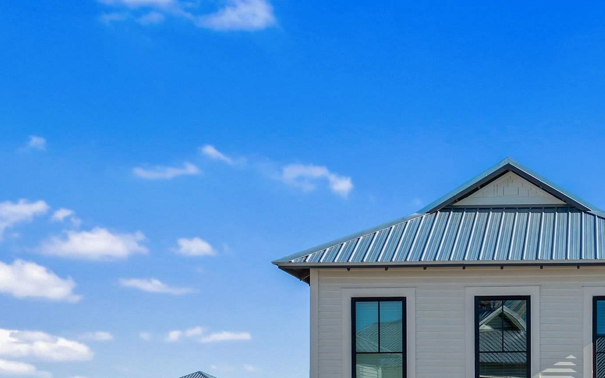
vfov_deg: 19.3
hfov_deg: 30.8
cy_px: 434
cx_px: 528
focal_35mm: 64
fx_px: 1055
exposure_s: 1/50
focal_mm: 10.26
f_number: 3.2
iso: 100
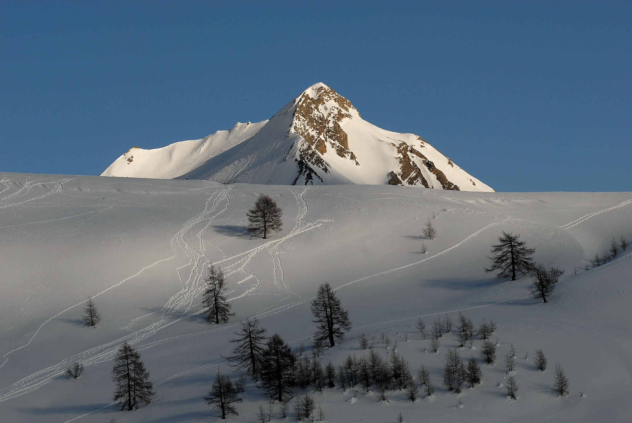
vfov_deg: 8.3
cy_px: 212
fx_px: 2900
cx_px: 316
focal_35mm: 165
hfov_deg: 12.4
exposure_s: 1/400
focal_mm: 110
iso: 100
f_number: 10
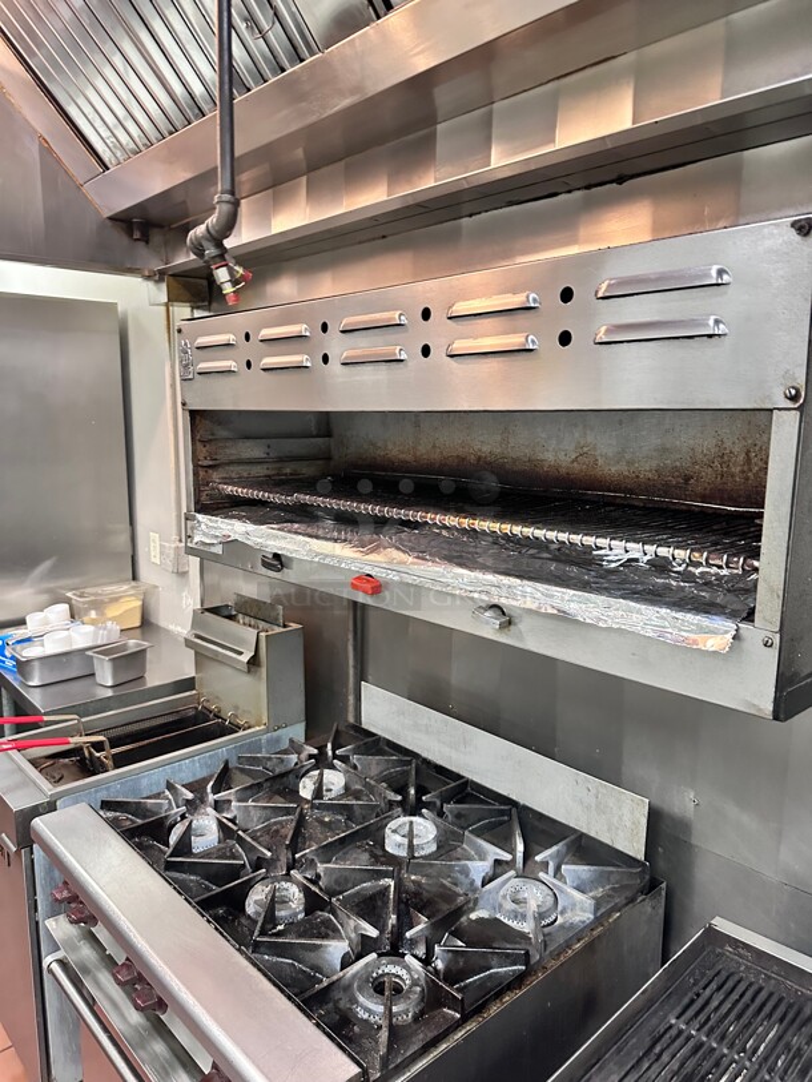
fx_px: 750
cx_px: 406
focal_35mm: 24
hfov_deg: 56.8
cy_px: 541
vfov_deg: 71.6
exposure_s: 1/60
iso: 640
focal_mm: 6.86
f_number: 1.78
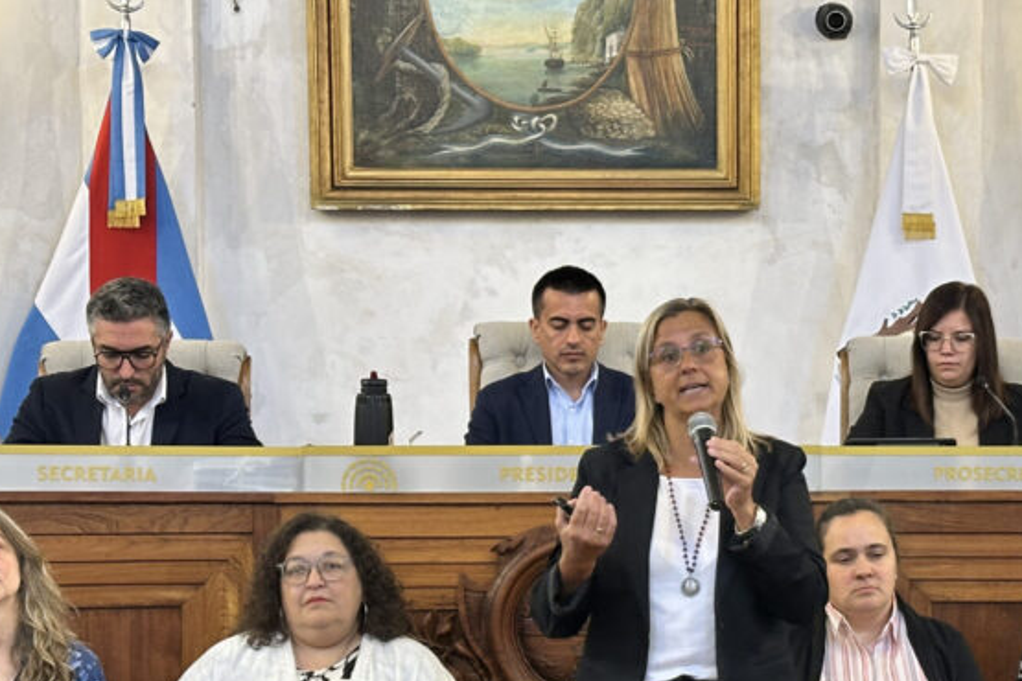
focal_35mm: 96
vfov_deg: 14.2
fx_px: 2725
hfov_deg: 21.1
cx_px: 749
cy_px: 573
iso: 160
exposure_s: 1/50
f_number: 1.78
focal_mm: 6.86
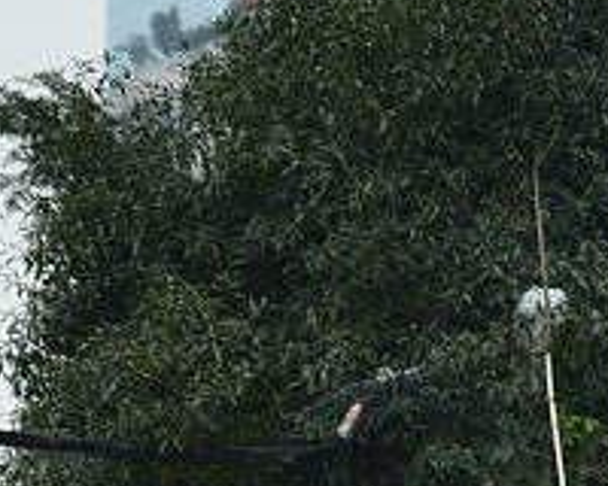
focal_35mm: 395
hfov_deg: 4.9
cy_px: 970
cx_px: 234
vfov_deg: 3.9
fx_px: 7108
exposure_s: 1/800
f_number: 2.8
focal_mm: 70
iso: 400
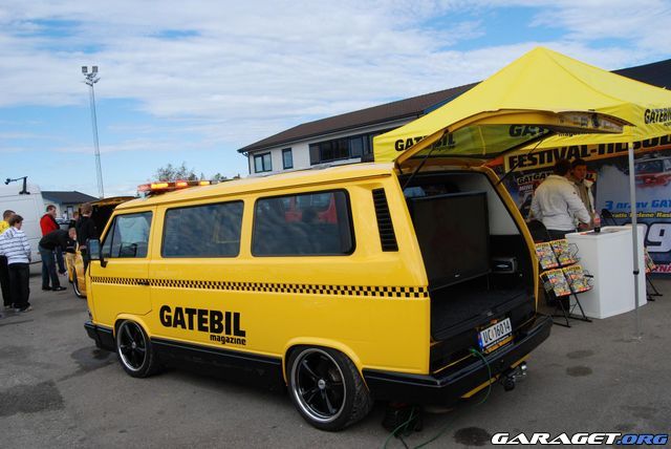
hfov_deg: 61.9
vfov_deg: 43.7
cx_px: 336
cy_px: 224
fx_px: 560
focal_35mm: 30
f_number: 11
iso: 500
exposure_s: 1/500
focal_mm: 20
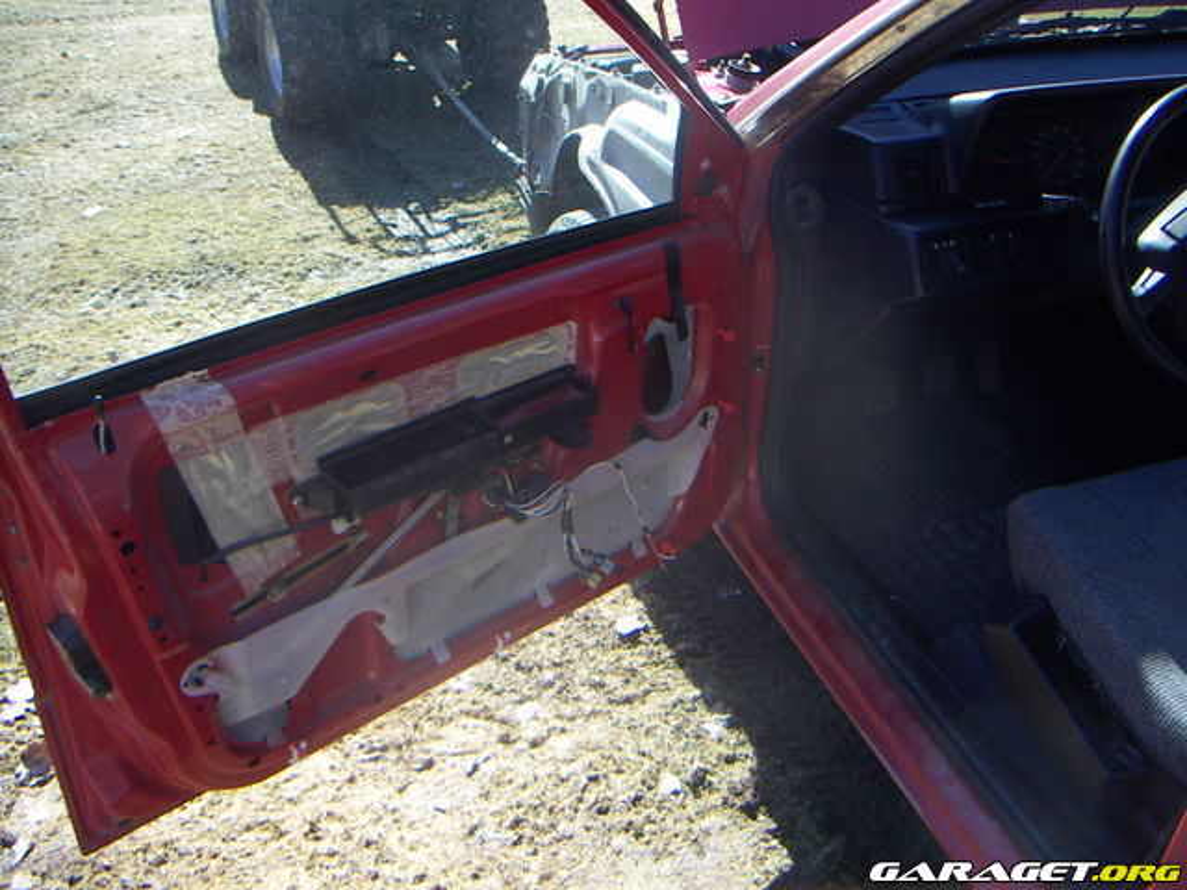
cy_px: 445
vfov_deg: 39.7
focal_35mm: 36
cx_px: 594
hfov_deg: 51.4
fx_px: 1234
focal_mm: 4.7
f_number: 2.8
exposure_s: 1/250
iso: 50
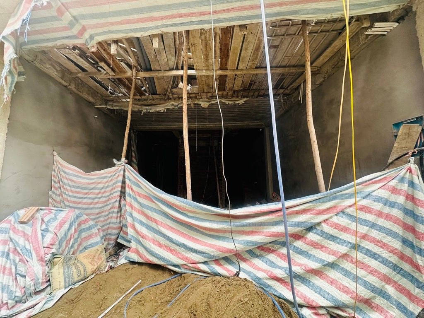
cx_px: 212
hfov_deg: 102.1
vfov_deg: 85.7
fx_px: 171
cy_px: 159
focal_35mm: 14
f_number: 2.2
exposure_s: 1/99
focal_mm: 2.22
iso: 125
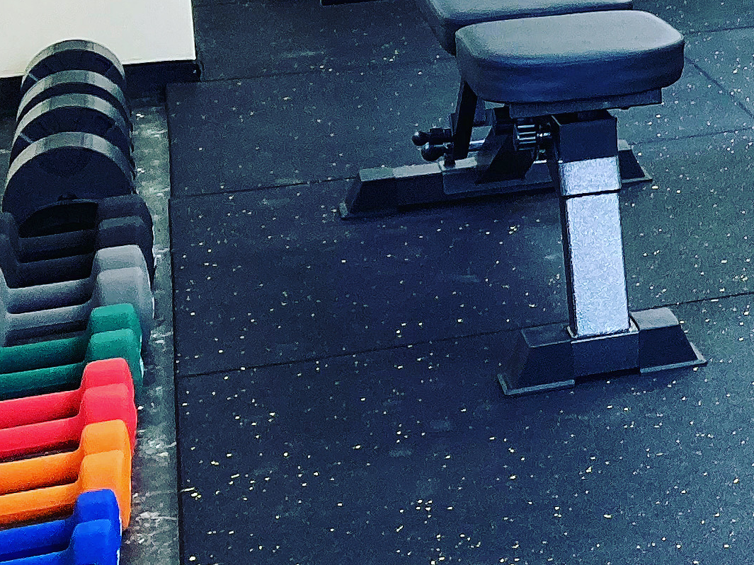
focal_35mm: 106
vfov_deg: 13.5
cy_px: -151
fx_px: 2309
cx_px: 1266
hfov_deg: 16.2
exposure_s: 1/50
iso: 100
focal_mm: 3.99
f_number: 1.8
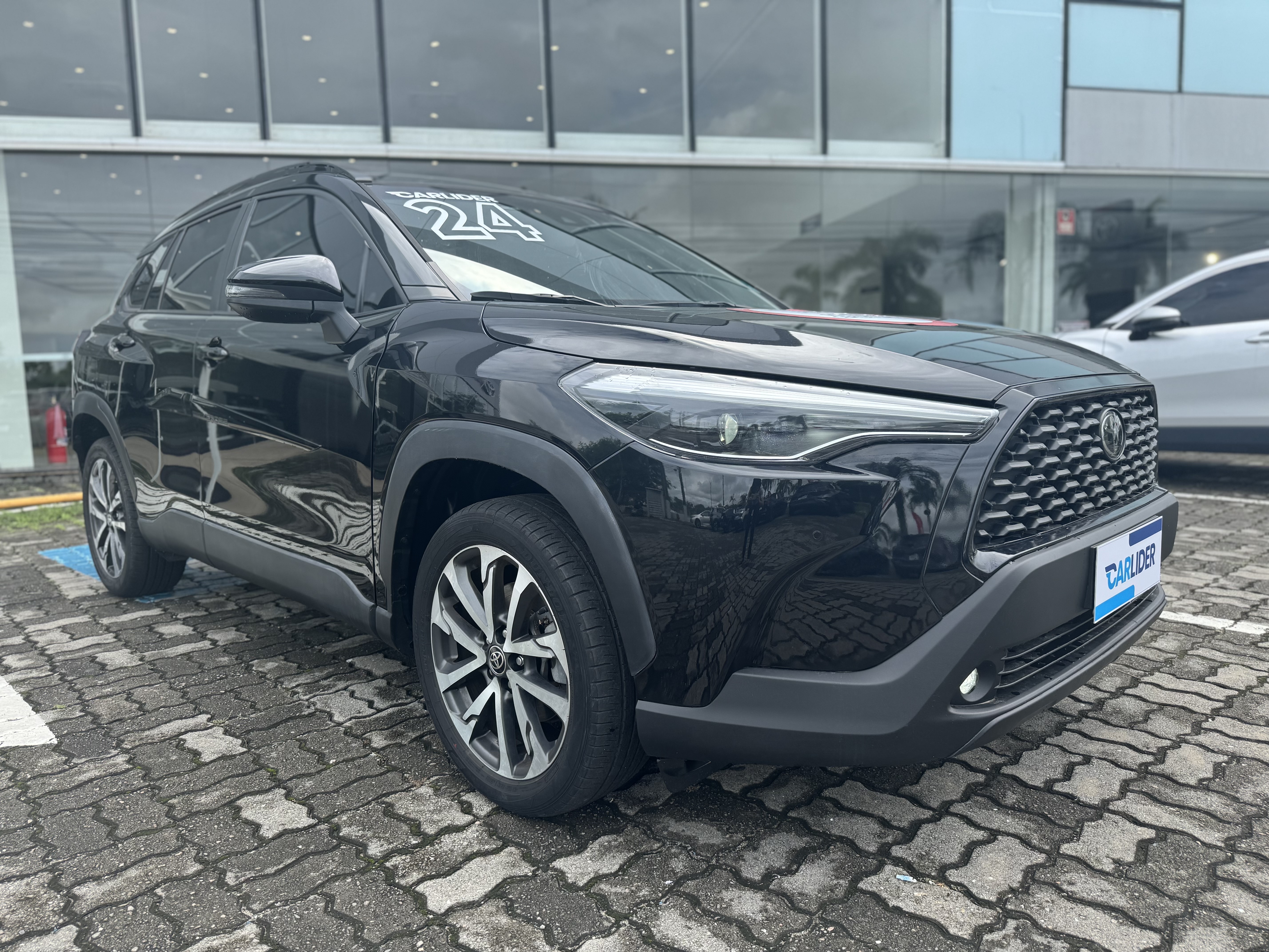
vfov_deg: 56.8
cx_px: 634
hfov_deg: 71.6
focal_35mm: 24
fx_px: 880
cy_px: 476
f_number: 1.78
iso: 80
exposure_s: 1/1767
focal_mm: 6.76
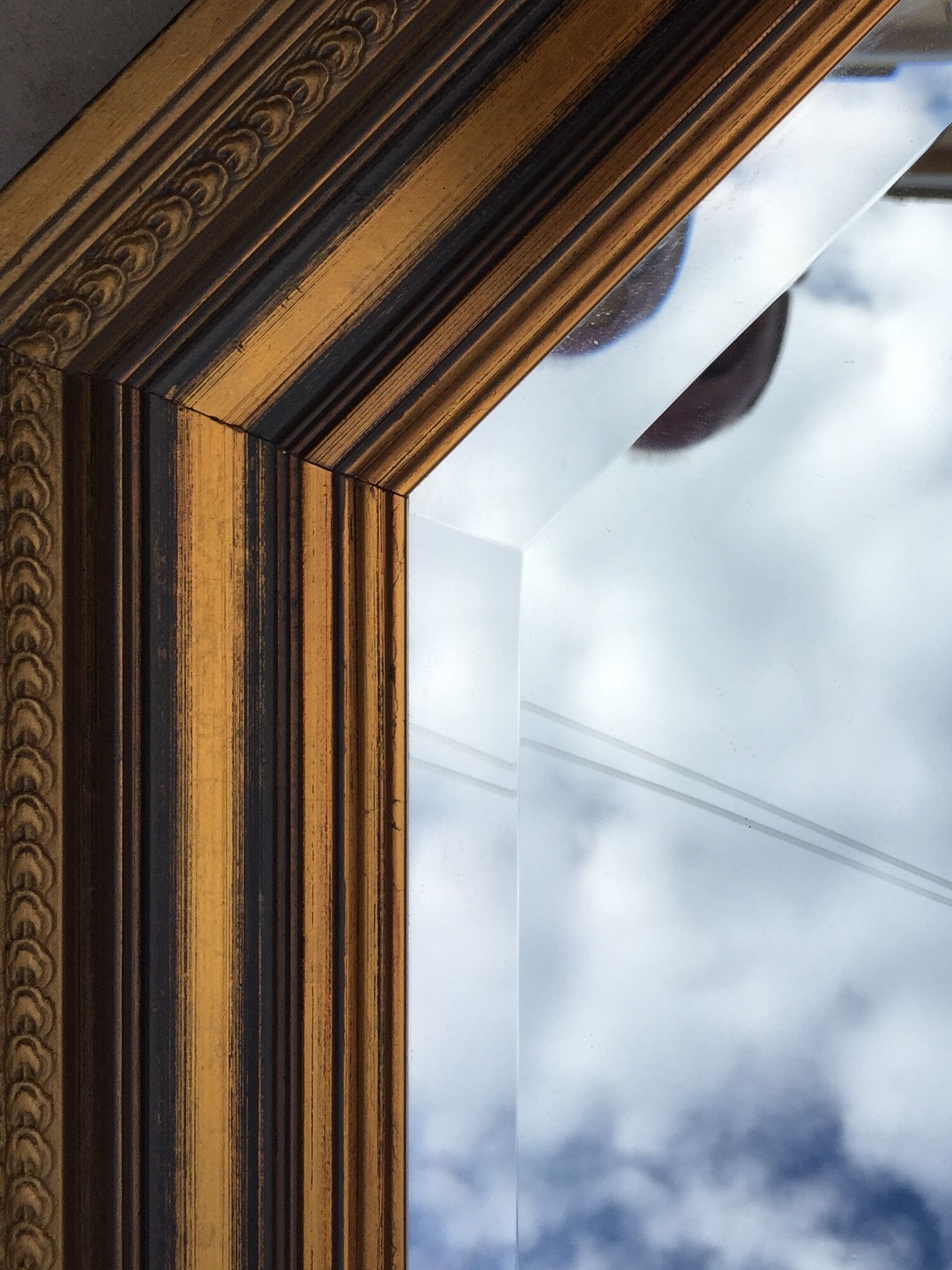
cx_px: 555
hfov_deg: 30.8
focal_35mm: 47
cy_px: 413
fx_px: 1724
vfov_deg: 39.9
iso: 32
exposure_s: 1/1883
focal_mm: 4.15
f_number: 2.2
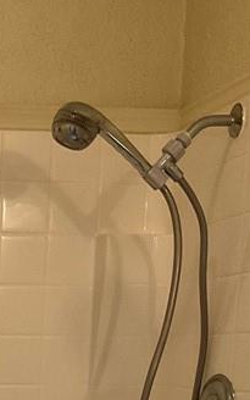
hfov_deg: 12.8
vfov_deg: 19.6
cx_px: -145
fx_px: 1047
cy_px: 549
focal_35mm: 96
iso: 100
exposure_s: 1/60
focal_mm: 3
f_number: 1.8
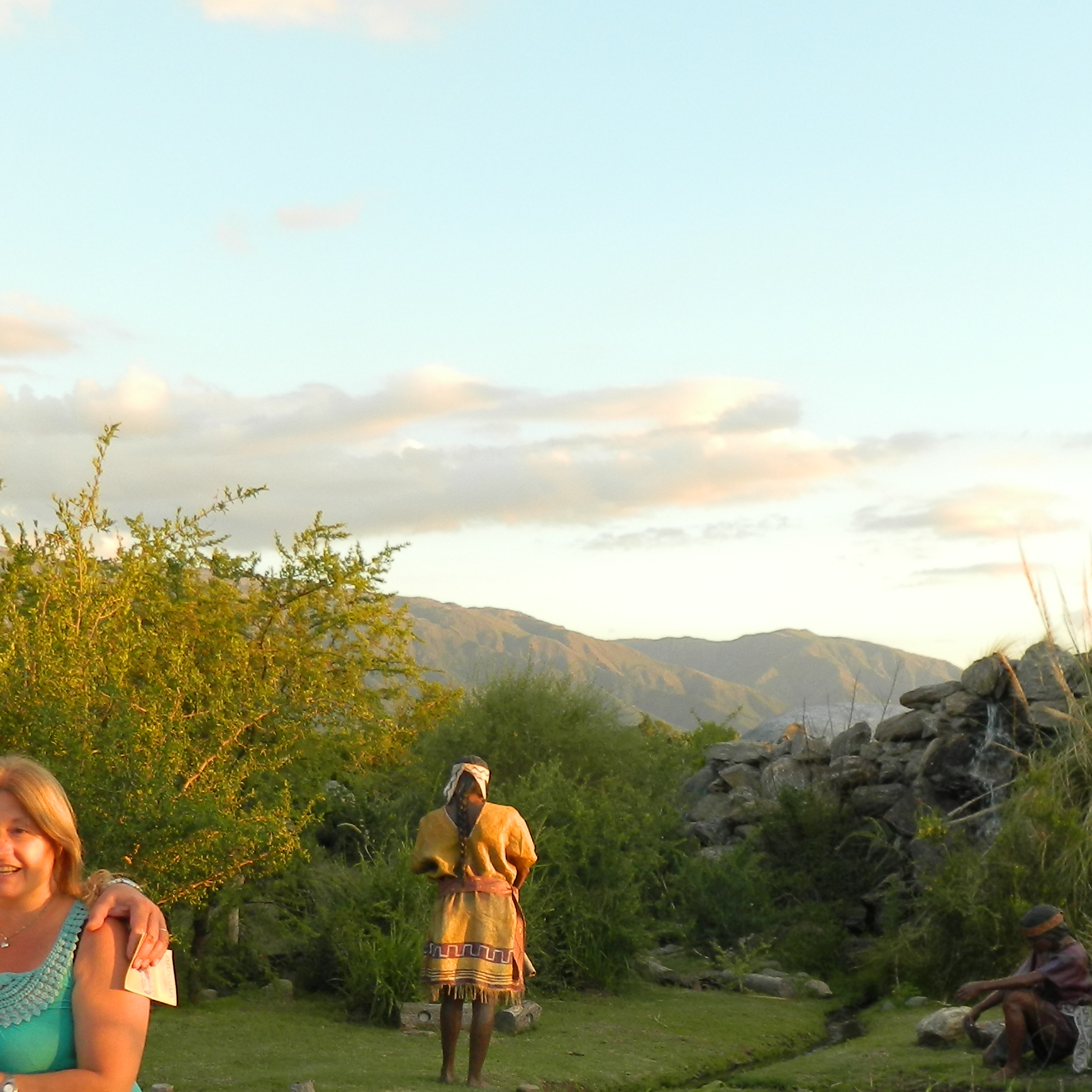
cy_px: 1001
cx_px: 542
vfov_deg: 29.7
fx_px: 1963
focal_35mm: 55
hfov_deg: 31.1
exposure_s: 1/80
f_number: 3.1
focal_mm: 4.5
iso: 80
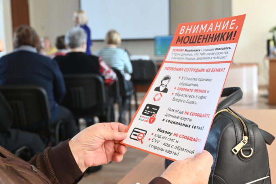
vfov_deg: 23.4
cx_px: 138
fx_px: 445
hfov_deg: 34.5
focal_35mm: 58
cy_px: 92
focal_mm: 39
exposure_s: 1/320
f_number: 5
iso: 3200
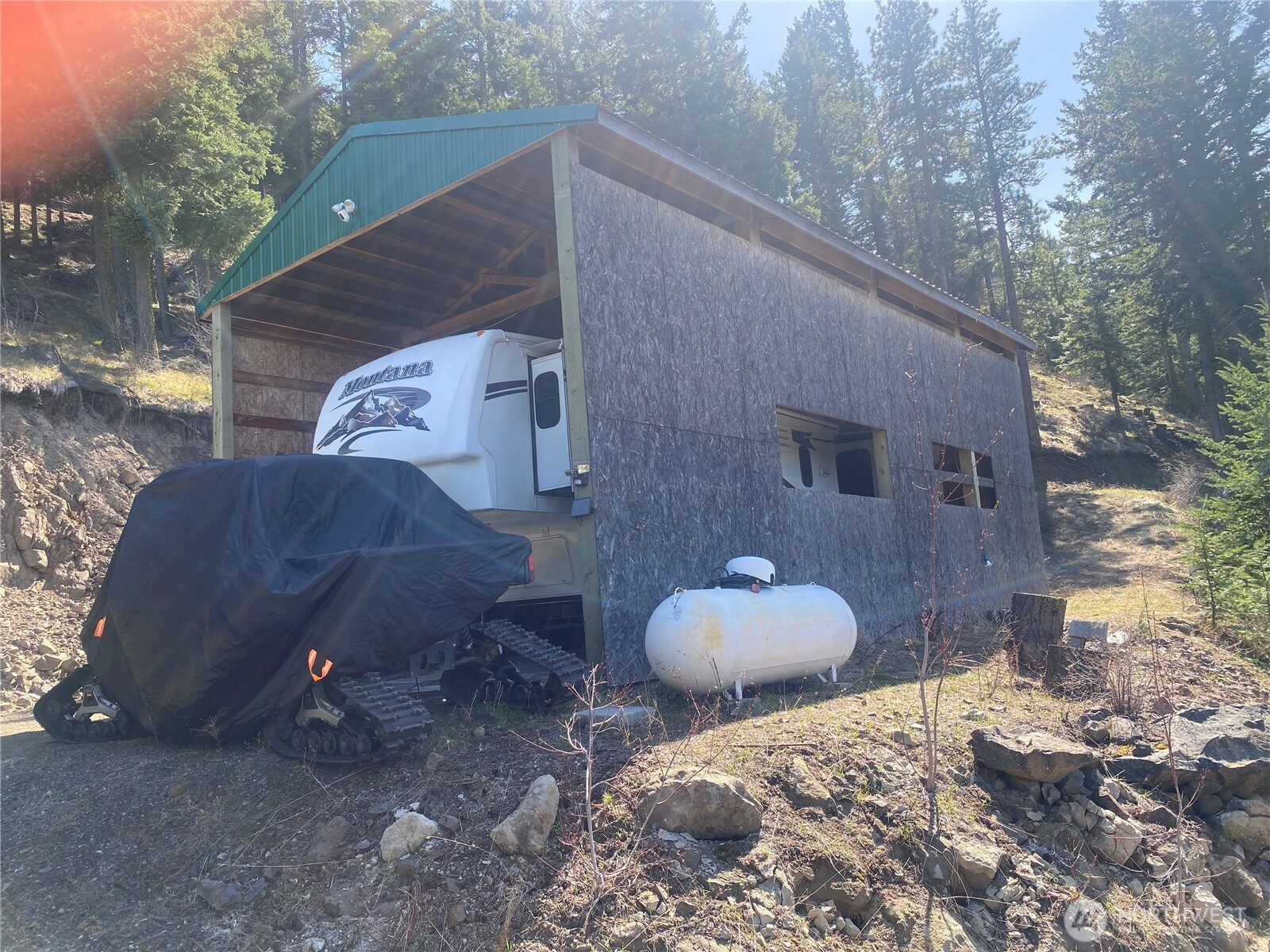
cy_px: 476
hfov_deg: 67.3
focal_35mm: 26
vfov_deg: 53.1
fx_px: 954
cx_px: 635
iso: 32
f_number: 1.8
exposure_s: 1/651
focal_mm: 4.25
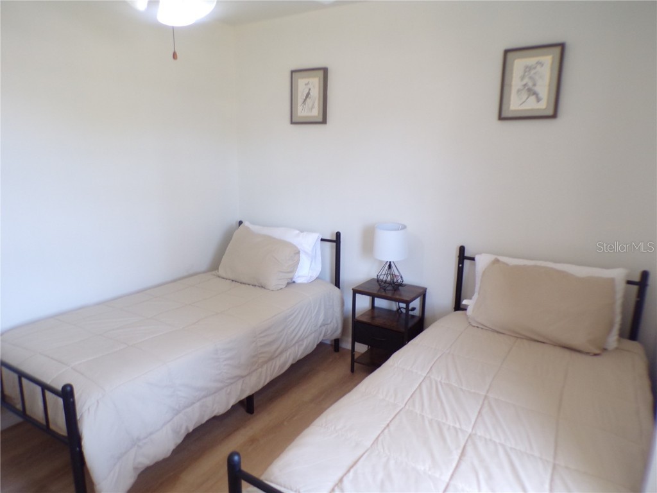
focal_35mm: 24
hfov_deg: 71.6
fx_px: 456
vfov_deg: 56.8
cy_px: 246
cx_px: 328
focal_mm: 4.3
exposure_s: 1/34
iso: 147
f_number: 3
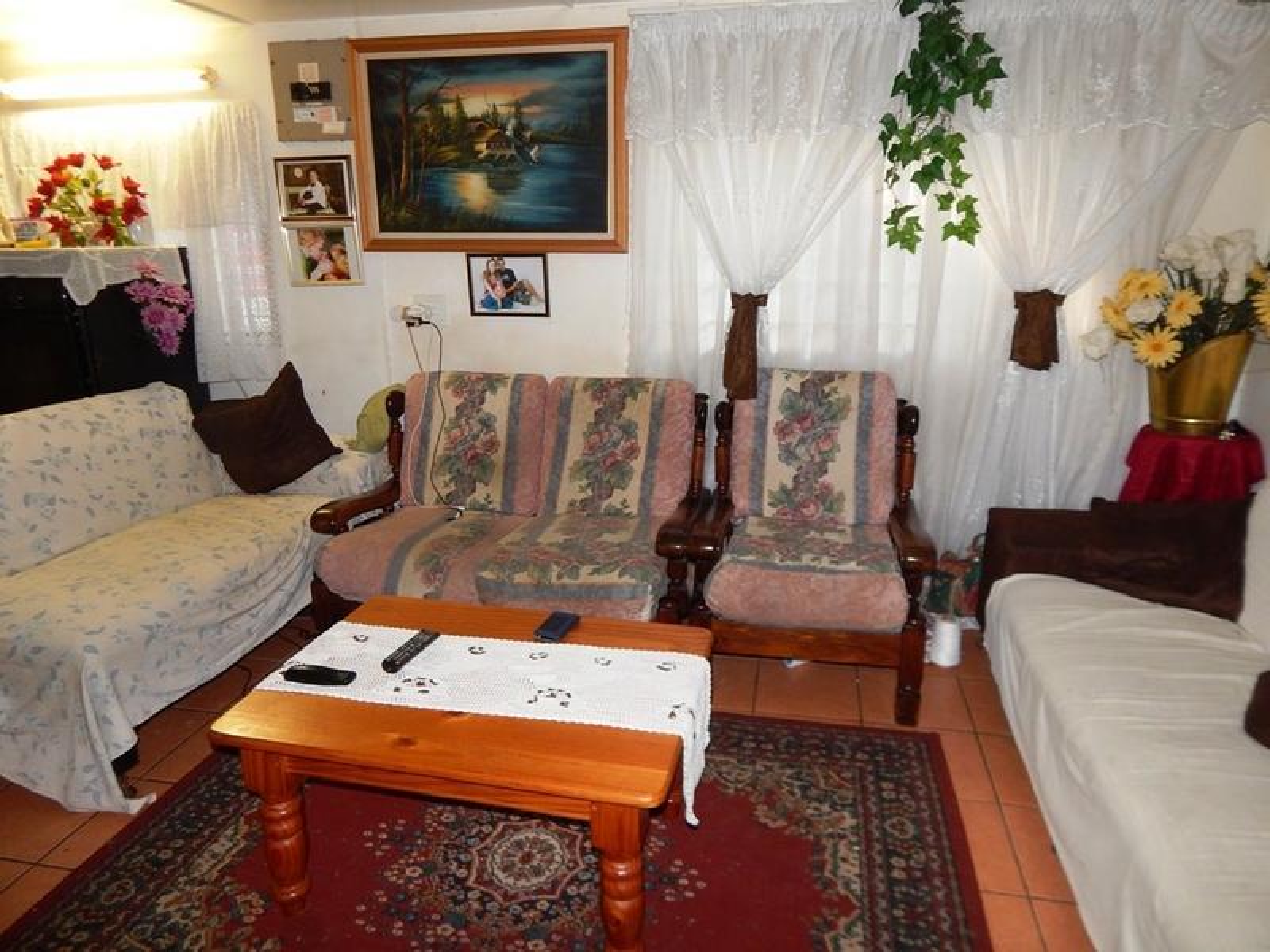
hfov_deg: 73.9
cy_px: 476
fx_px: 844
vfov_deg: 58.9
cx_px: 635
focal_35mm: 23
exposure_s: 1/30
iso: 200
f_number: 3
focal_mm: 4
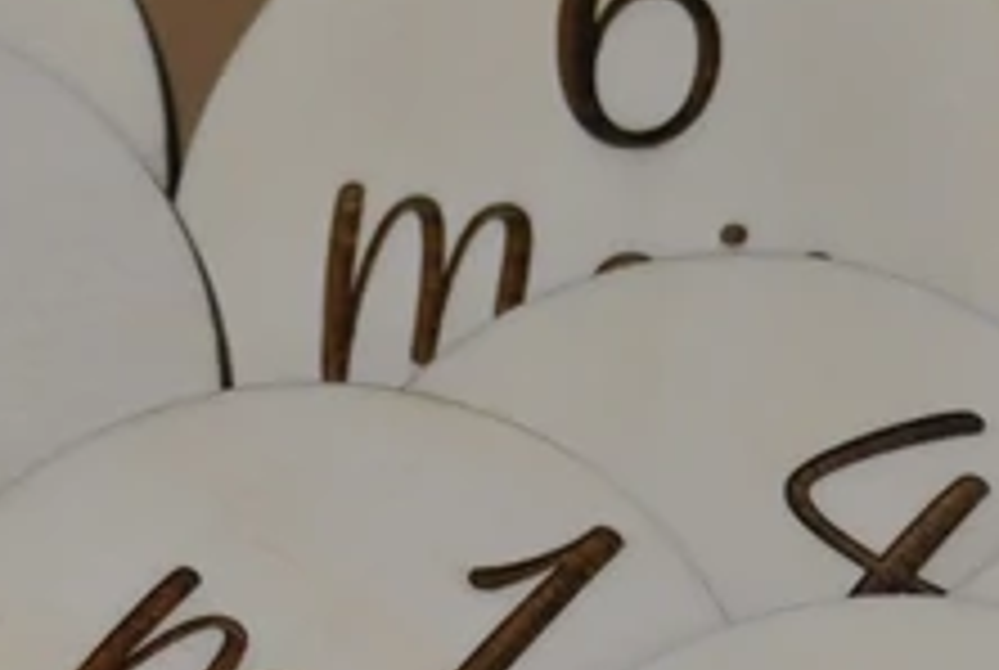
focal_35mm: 464
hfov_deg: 4.4
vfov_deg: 3.0
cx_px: -63
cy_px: 922
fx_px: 12902
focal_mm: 86
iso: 200
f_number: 4.2
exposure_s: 1/60
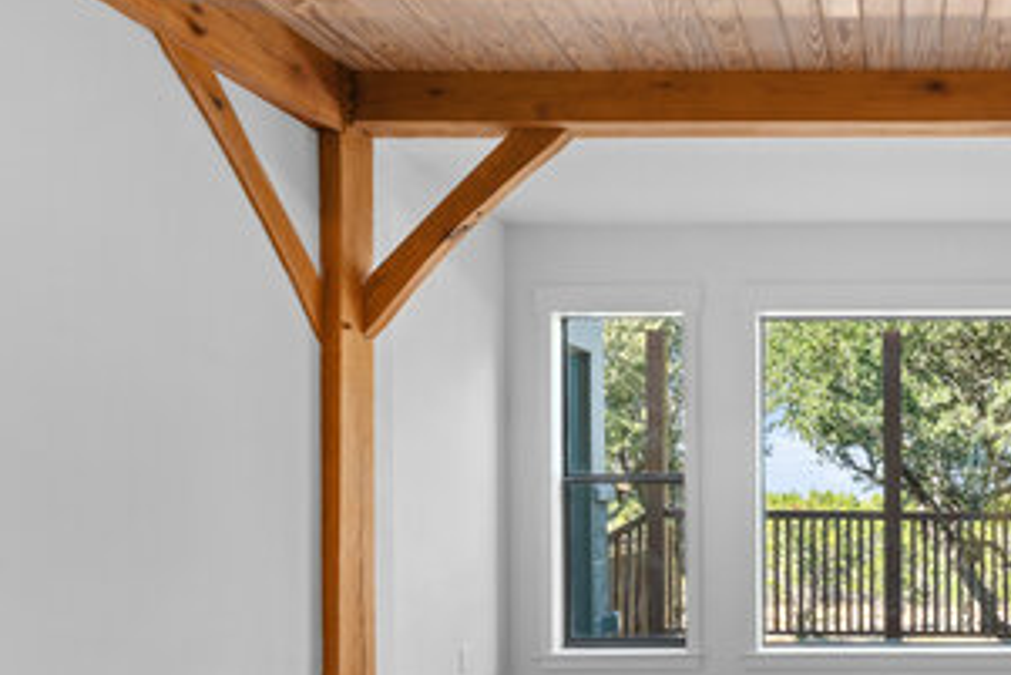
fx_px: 955
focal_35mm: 34
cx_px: 907
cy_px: 522
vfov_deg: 37.8
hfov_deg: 49.7
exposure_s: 1/15
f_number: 7.1
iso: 320
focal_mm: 16
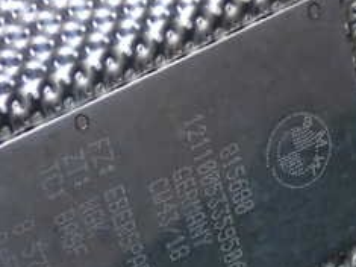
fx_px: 1233
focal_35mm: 120
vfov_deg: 12.2
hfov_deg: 16.3
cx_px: 79
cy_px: 252
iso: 160
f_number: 3.1
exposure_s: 1/100
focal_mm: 8.4
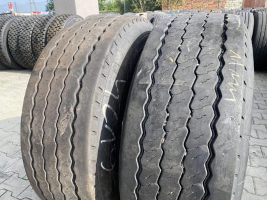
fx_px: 201
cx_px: 134
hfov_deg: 67.3
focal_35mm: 26
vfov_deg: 53.1
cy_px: 100
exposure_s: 1/673
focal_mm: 4.25
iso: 32
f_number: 1.8
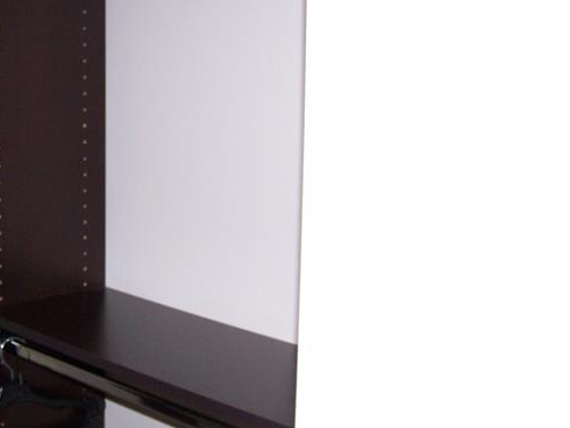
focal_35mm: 62
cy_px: 217
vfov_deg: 23.7
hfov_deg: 30.5
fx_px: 1021
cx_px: 126
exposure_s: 1/60
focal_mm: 6.3
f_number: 2.8
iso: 140
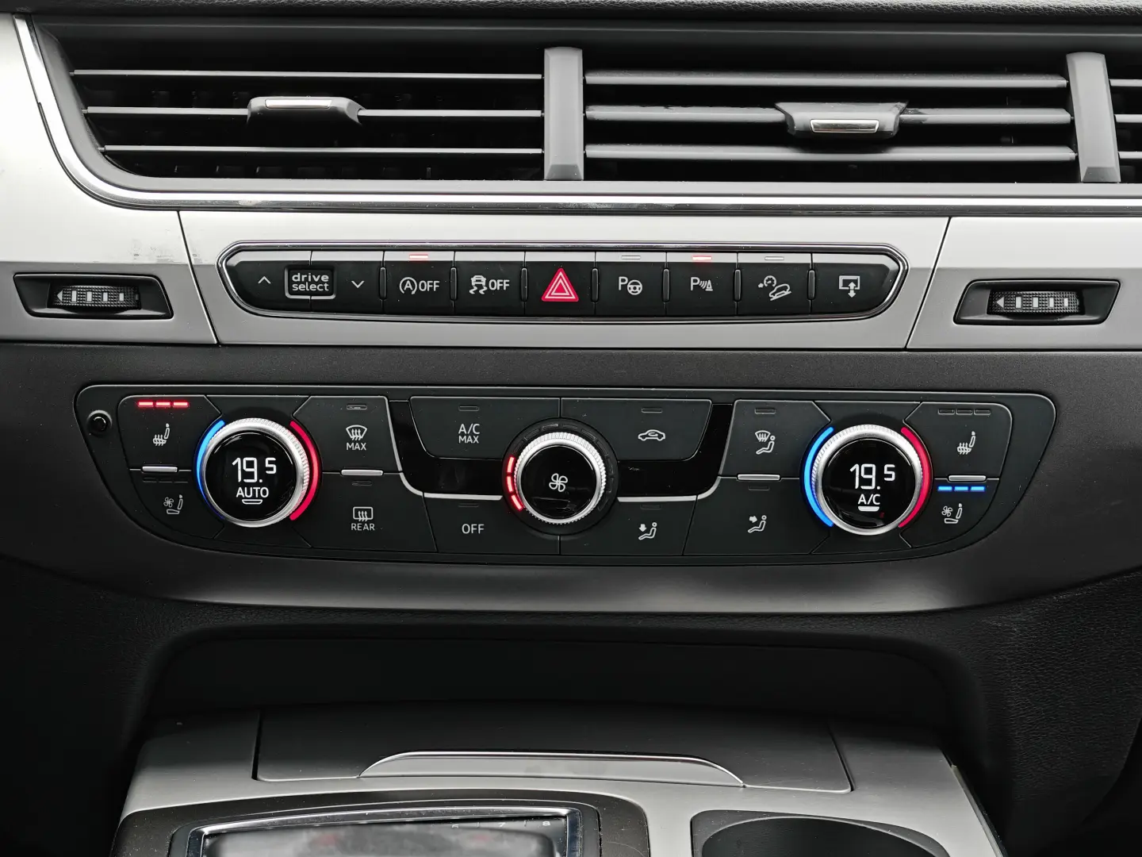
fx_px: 2375
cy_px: 428
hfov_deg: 27.0
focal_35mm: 72
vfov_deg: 20.4
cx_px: 571
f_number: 2.6
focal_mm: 15.38
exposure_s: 1/100
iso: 800
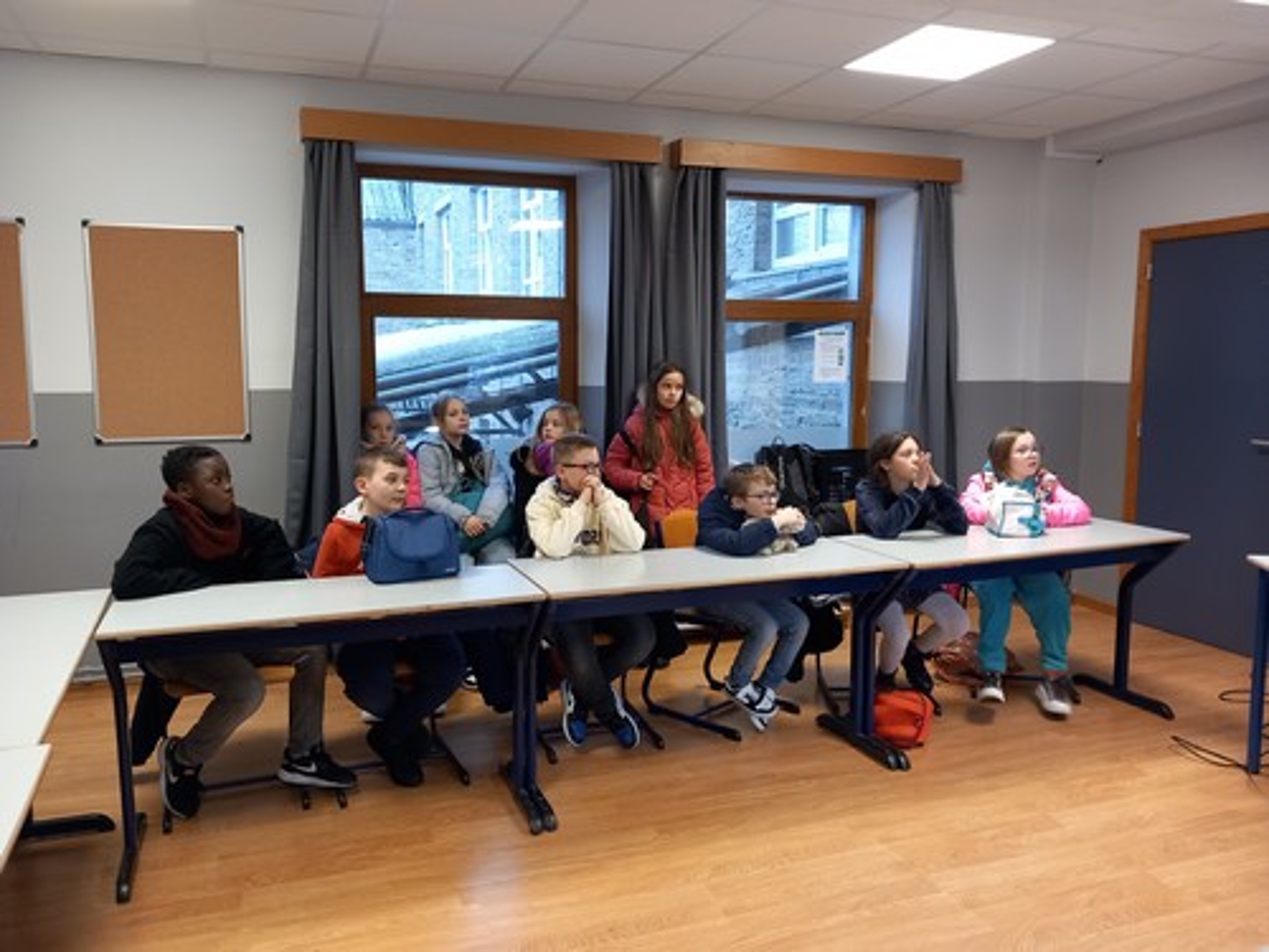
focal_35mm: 27
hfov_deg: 65.3
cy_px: 476
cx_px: 634
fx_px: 990
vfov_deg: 51.4
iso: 160
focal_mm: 4
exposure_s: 1/33.3
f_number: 1.8
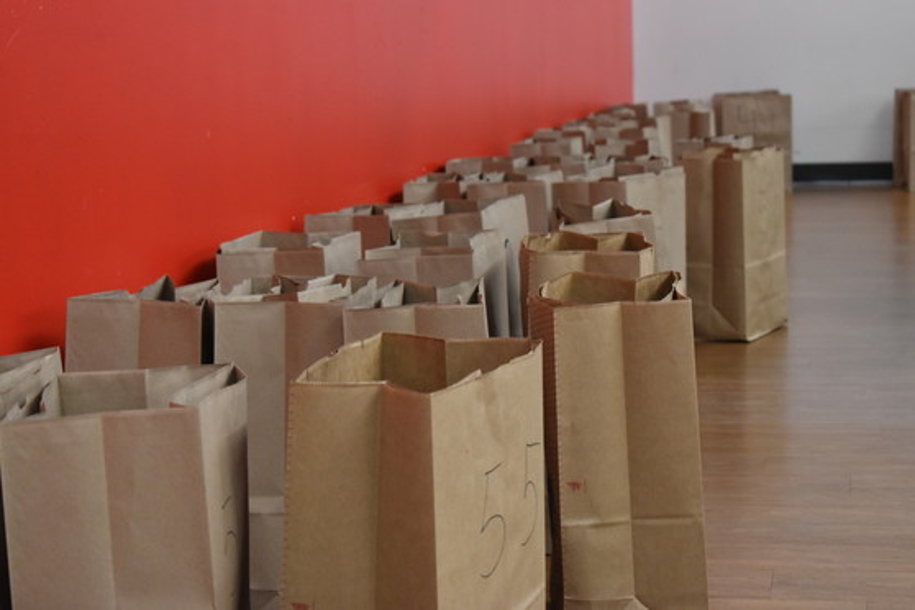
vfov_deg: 16.6
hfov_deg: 24.6
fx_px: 2097
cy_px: 305
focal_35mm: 82
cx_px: 458
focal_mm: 55
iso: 2000
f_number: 5.6
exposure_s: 1/60
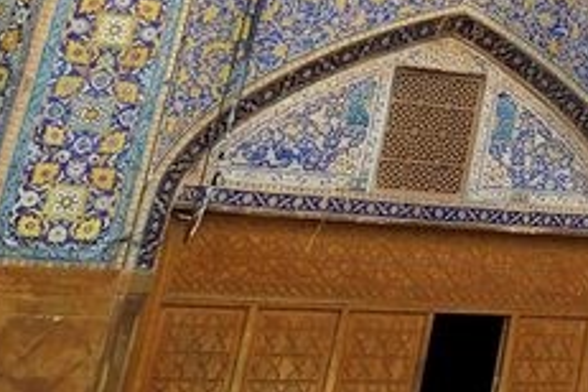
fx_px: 1813
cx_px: 1428
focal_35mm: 111
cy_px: -444
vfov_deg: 11.0
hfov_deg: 13.4
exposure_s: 1/250
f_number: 14
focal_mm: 16
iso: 400
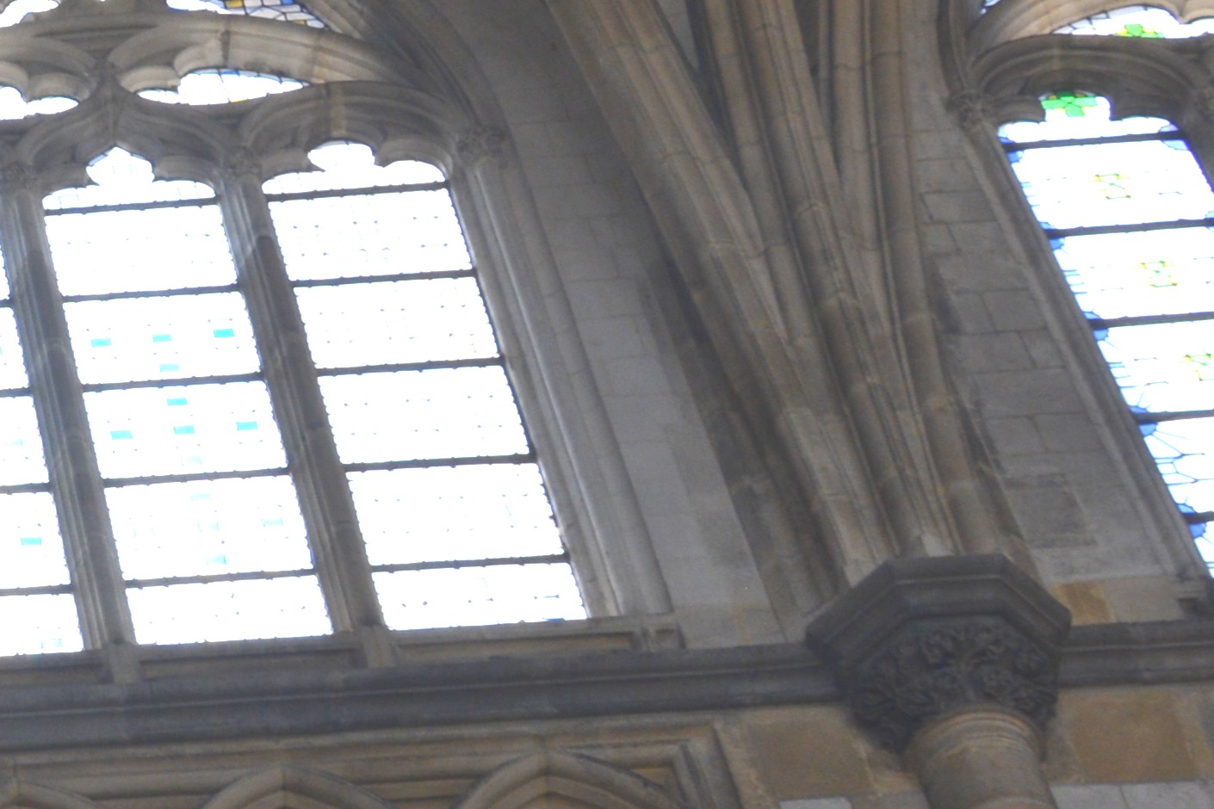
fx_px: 5597
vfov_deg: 8.3
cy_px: 546
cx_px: -840
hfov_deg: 11.6
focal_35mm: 166
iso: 200
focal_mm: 26
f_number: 7.1
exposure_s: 1/200
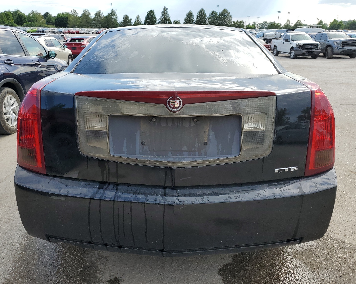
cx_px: 168
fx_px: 295
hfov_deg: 62.2
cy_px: 146
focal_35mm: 28
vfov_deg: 51.5
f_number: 1.5
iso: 50
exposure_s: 1/1429
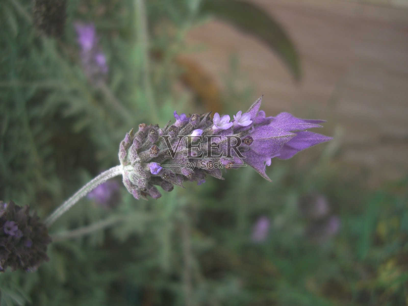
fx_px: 448
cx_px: 204
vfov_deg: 37.7
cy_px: 153
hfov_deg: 49.0
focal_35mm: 38
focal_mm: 7.9
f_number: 2.8
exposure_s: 1/160
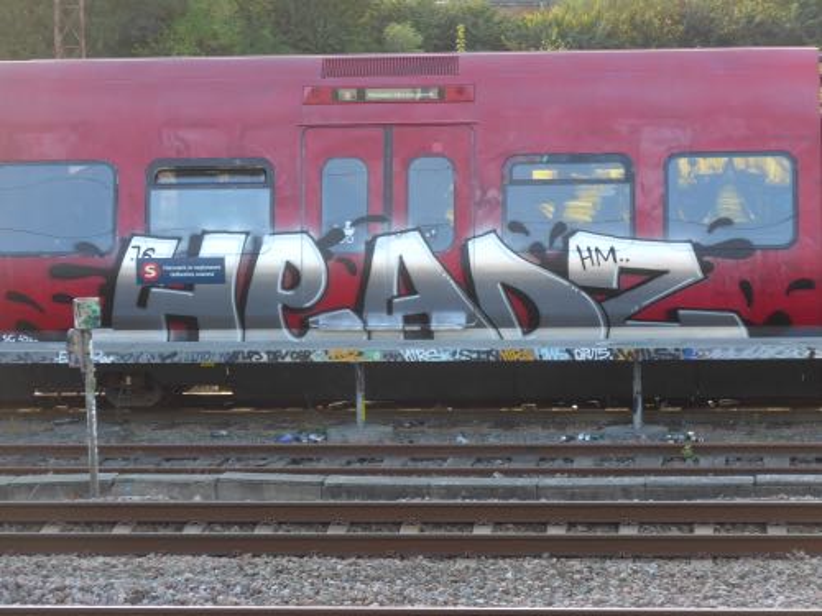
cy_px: 308
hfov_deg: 16.8
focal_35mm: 117
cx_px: 411
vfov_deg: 12.7
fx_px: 2778
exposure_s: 1/80
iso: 125
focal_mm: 22.9
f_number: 5
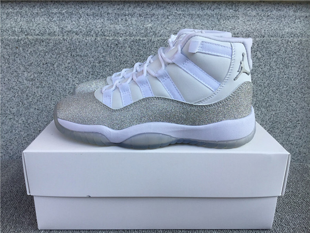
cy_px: 116
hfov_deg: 58.4
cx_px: 155
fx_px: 278
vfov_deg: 45.4
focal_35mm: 31
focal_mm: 3.3
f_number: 2.4
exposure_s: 1/497
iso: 25
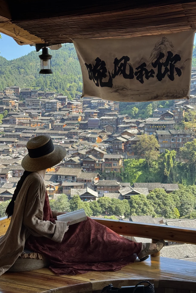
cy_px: 148
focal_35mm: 52
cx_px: 88
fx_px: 424
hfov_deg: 26.0
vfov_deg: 38.2
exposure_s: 1/593
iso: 64
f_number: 1.78
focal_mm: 6.76
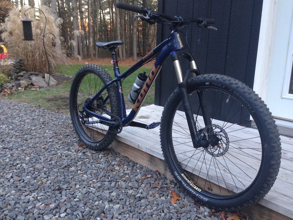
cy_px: 110
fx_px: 279
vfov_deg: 42.9
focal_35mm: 33
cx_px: 146
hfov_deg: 55.4
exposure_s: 1/30
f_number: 2.4
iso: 50
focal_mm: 4.12
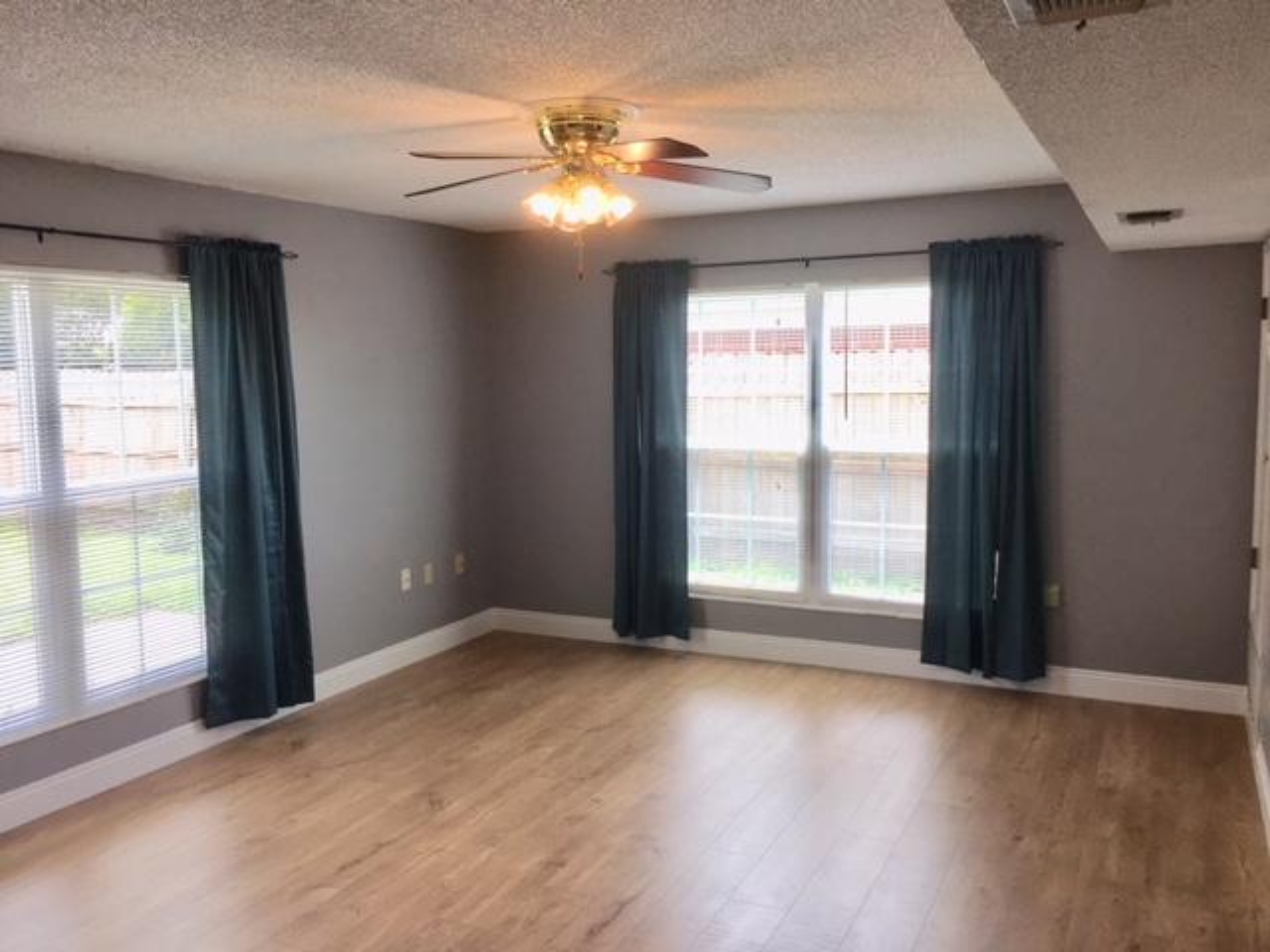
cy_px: 476
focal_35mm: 29
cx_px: 635
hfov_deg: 61.7
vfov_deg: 48.2
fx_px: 1064
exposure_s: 1/120
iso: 40
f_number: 2.2
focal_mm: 4.15
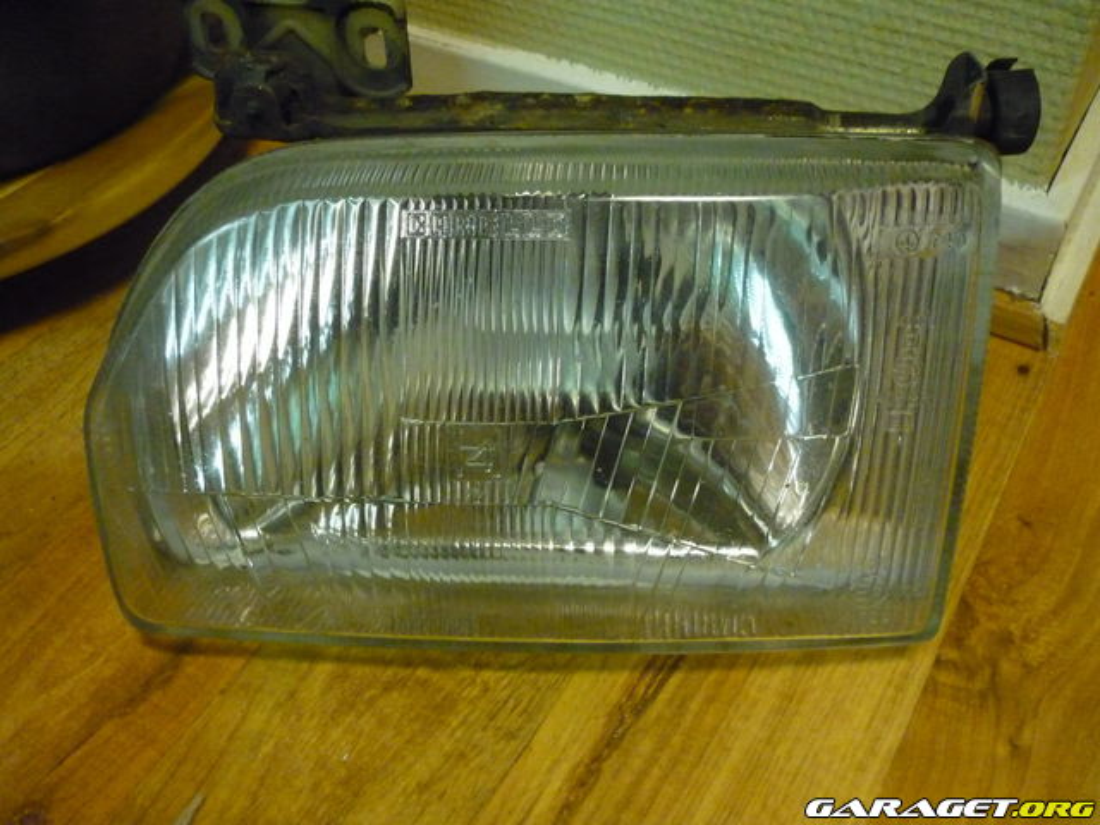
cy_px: 412
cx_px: 550
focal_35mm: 33
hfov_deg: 55.4
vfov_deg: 42.9
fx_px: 1049
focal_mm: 5.5
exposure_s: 1/30
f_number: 2.8
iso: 800
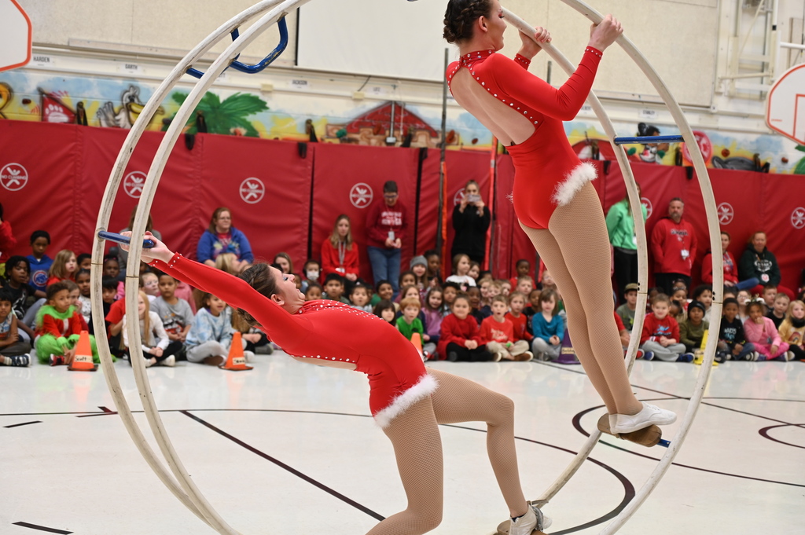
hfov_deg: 34.5
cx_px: 402
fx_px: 1296
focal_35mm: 58
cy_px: 268
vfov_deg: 23.3
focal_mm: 58
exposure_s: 1/125
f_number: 4
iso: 800
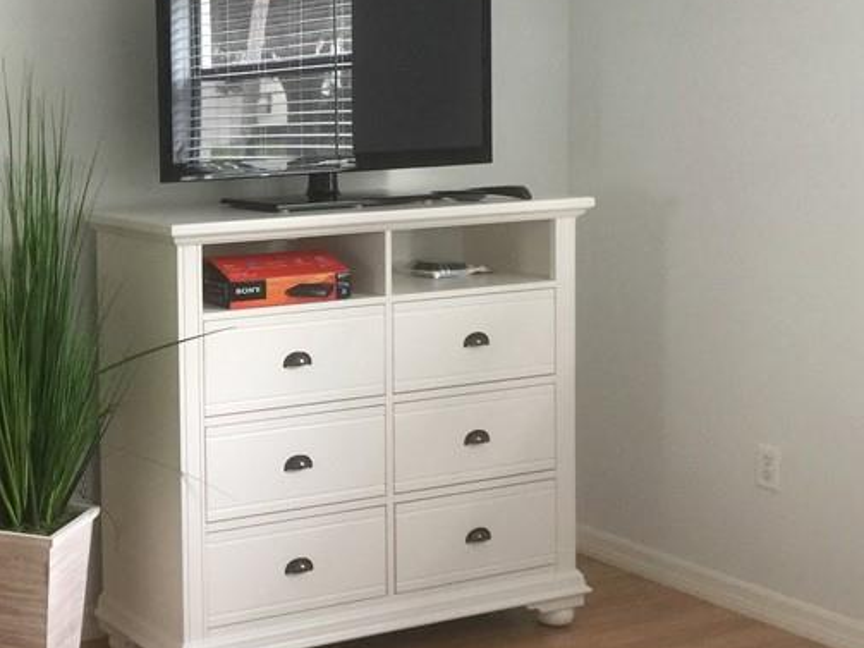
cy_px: 196
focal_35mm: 59
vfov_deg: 24.6
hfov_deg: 30.7
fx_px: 1472
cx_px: 26
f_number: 2.2
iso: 100
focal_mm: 4.15
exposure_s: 1/15
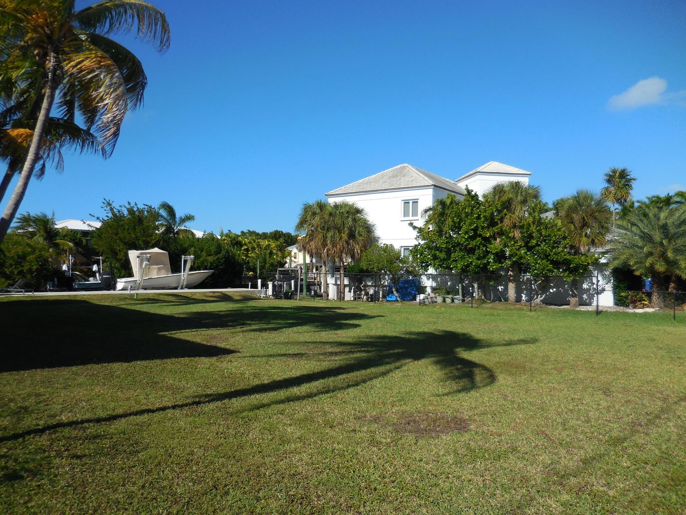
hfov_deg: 69.4
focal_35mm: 25
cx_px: 343
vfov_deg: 54.9
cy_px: 258
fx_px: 495
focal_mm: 4.5
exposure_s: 1/800
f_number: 6.6
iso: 125
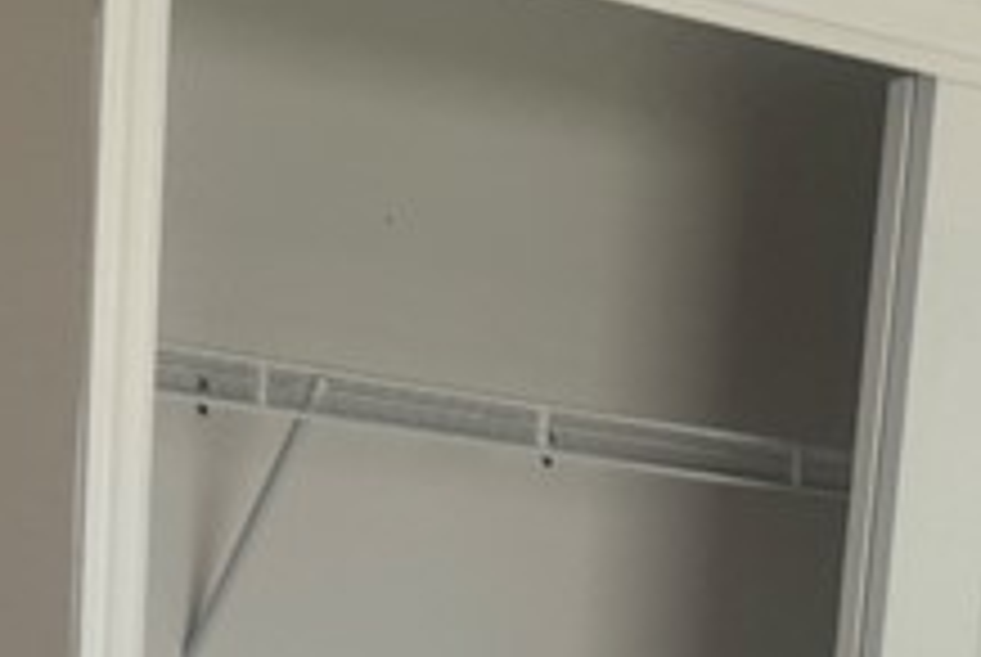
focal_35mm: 117
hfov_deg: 17.4
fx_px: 3193
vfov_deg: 10.7
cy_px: 1350
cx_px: 670
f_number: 1.78
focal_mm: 6.76
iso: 125
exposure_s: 1/121
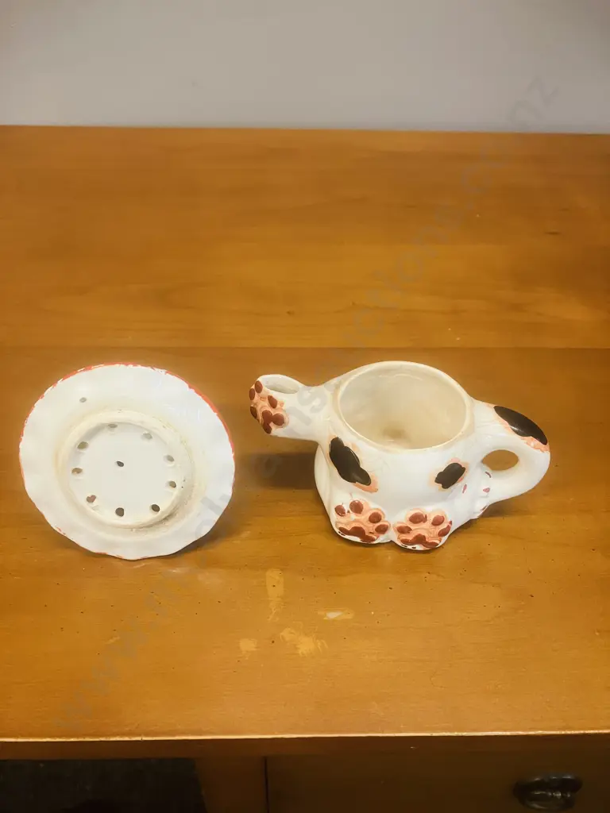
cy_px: 406
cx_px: 305
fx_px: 658
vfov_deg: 63.4
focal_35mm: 28
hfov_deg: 49.7
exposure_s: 1/50
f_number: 1.8
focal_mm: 3.99
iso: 160
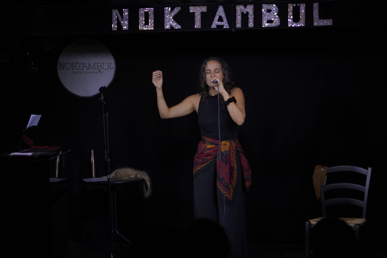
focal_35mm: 68
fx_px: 731
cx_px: 128
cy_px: 128
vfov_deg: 20.0
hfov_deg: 29.4
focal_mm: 50
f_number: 2.5
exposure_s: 1/100
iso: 2000
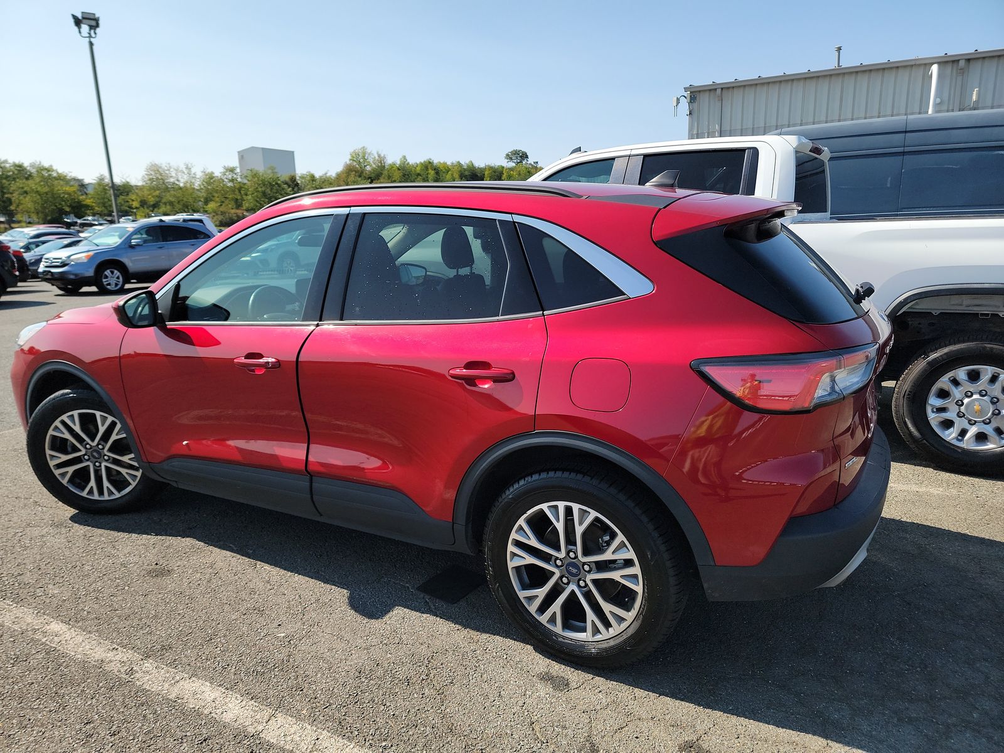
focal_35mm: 24
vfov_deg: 56.8
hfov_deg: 71.6
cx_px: 502
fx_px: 696
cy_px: 376
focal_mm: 6.7
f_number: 1.8
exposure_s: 1/666
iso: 50
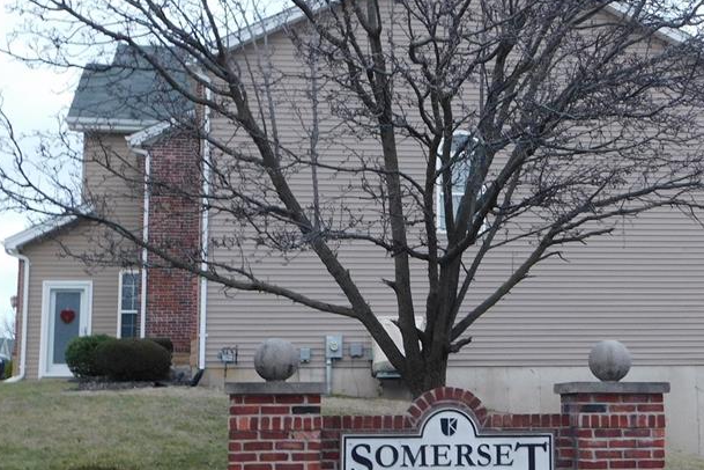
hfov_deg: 31.7
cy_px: 230
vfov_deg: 21.6
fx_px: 1232
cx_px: 467
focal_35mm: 63
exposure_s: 1/30
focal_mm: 6.3
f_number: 3.5
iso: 220
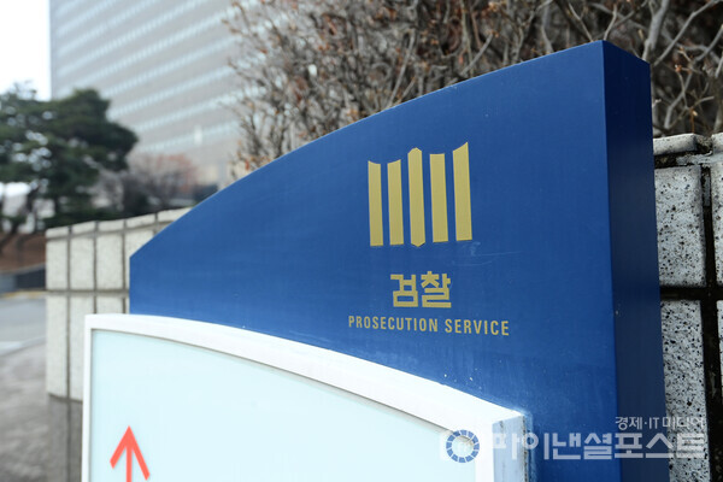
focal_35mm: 35
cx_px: 362
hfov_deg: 54.4
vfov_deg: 37.9
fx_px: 703
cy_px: 241
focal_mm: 35
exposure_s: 1/500
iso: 800
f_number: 6.3
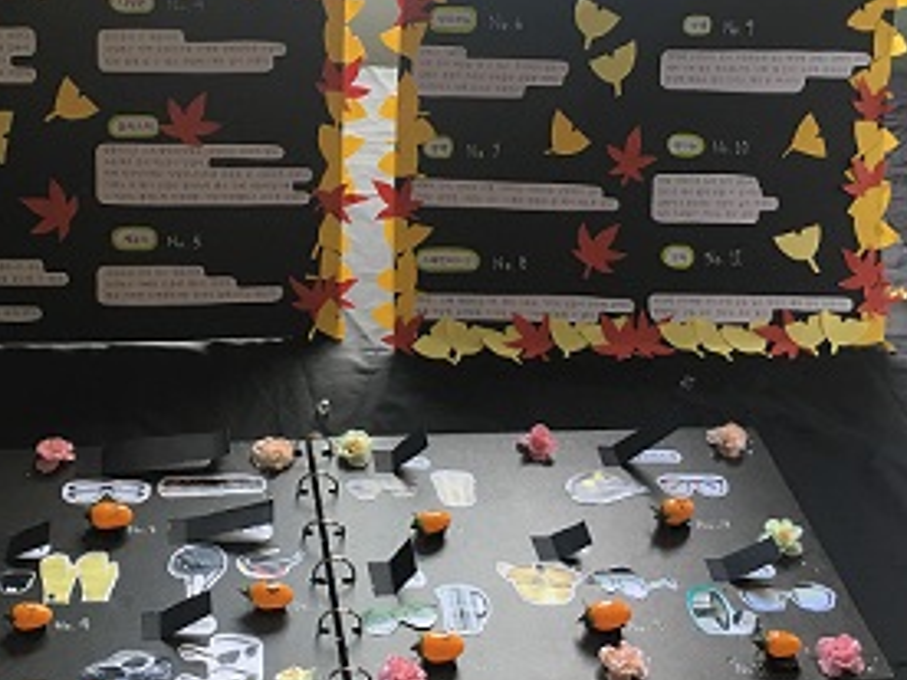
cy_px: 268
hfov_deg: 37.1
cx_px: 294
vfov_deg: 28.5
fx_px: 1336
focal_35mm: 51
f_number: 2.2
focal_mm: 4.15
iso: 40
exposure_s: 1/30
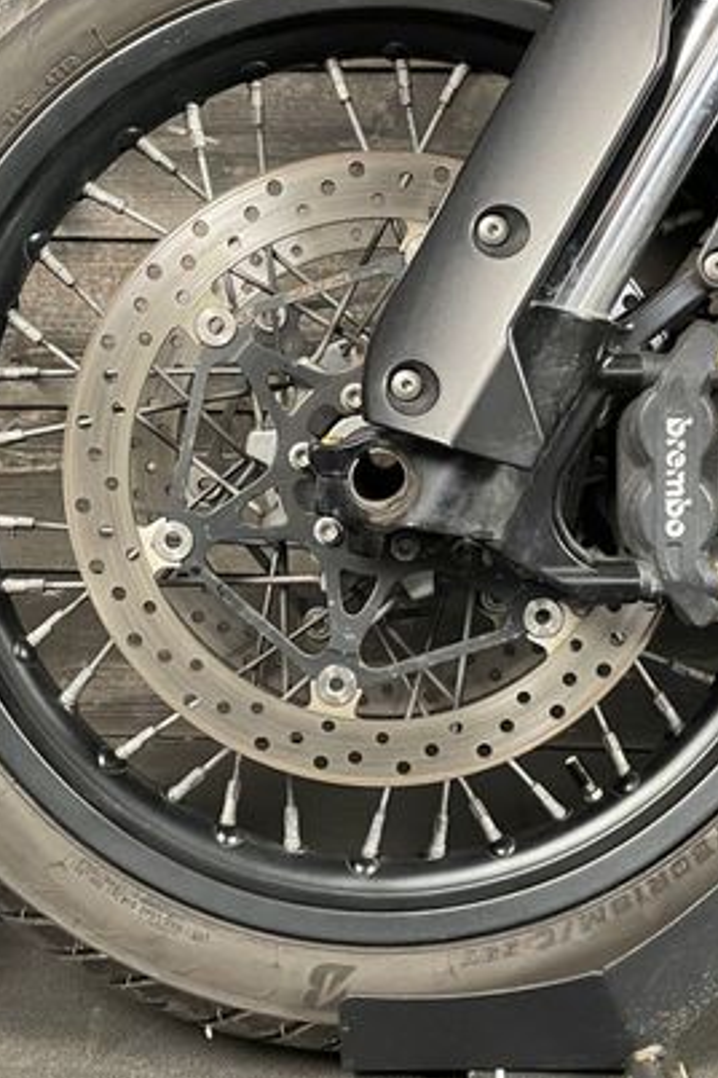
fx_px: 1286
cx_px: 364
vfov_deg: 45.3
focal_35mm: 43
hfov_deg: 31.2
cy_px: 453
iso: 500
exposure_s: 1/25
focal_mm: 4.2
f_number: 1.6
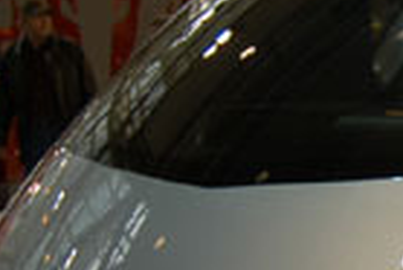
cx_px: 857
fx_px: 1961
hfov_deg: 10.6
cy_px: 328
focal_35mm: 175
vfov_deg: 7.8
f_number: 5
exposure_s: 1/60
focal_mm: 24
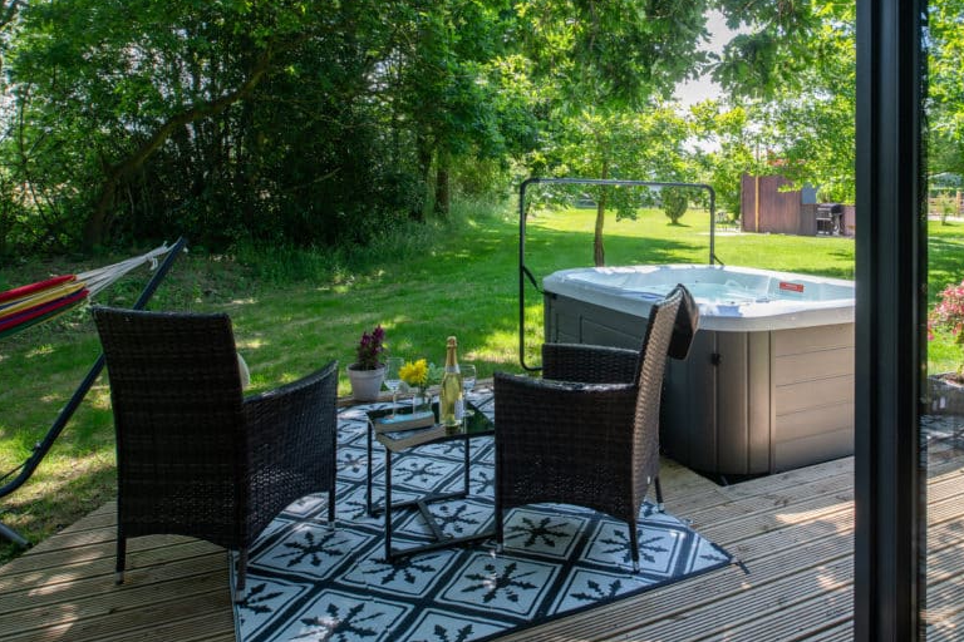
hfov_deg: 71.5
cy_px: 317
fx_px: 669
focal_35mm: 25
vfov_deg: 51.3
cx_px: 474
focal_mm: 24
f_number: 11
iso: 100
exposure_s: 1/20
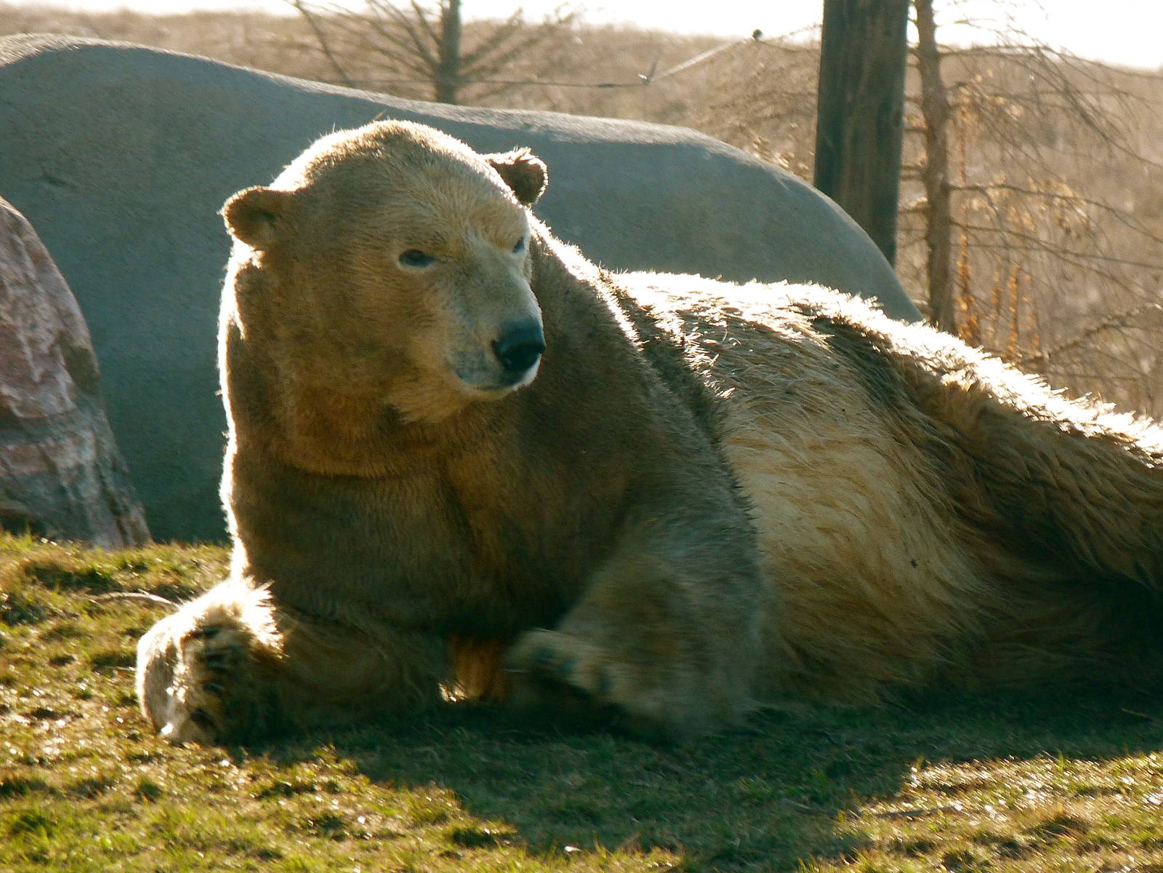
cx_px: 582
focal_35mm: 799
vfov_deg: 1.9
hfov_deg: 2.5
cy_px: 436
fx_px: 26844
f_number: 5.2
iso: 125
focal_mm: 108
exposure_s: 1/125
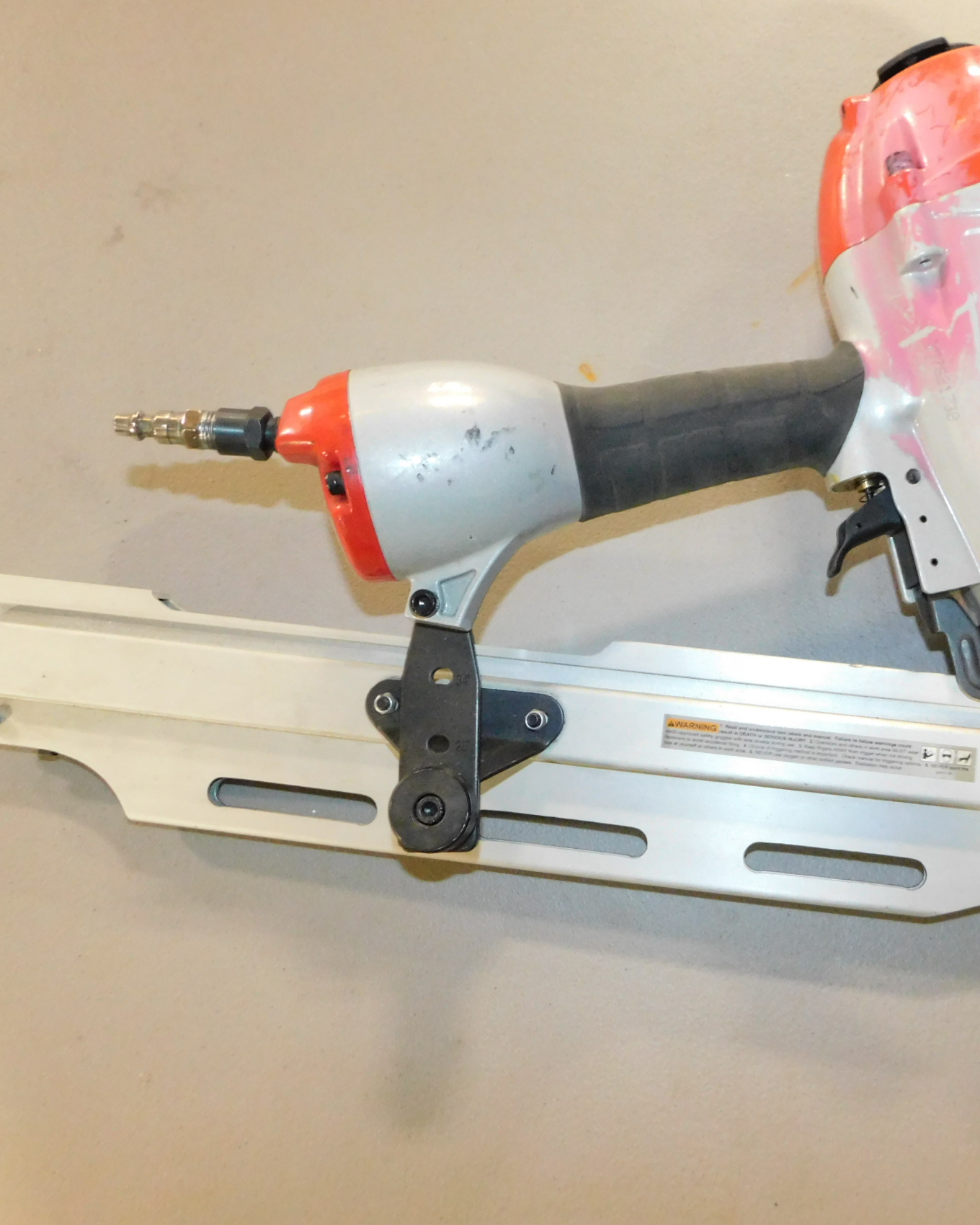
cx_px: 703
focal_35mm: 30
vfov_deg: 58.8
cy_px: 612
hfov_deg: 47.2
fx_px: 1088
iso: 800
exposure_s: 1/8
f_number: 3
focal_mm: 4
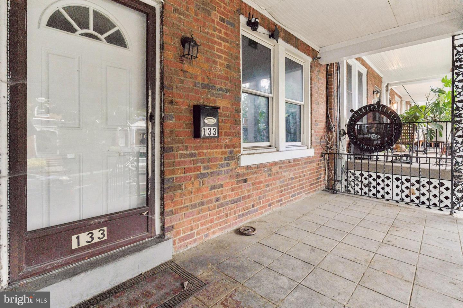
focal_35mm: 17
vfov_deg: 70.4
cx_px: 232
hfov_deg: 93.3
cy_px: 154
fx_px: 219
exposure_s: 1/125
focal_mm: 17
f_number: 4
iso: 640
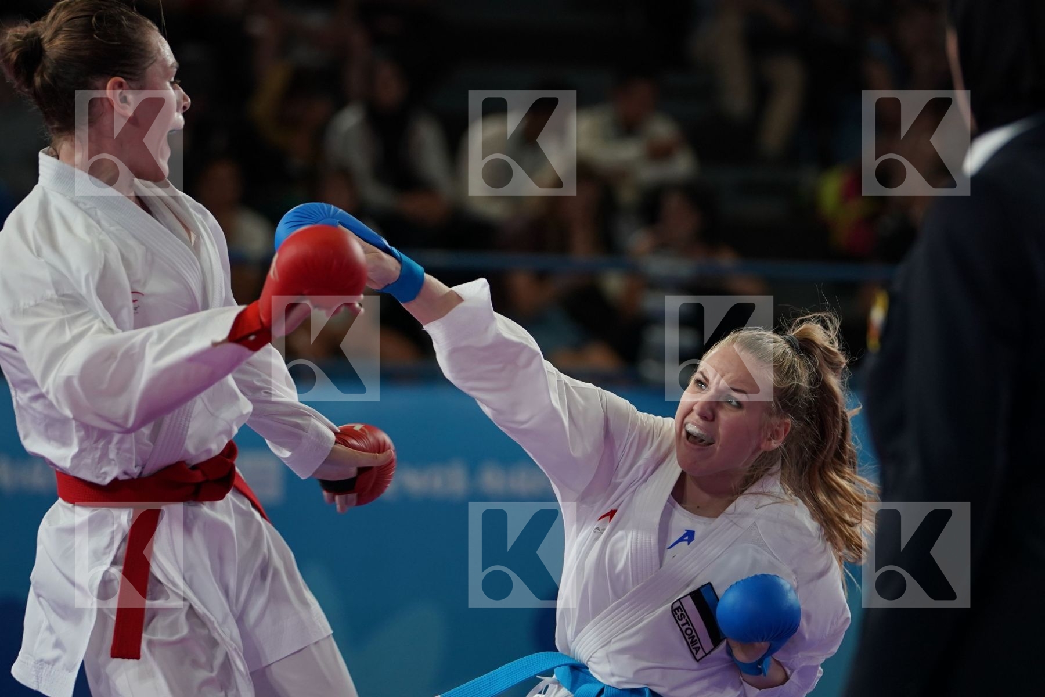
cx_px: 522
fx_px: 6386
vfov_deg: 6.2
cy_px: 348
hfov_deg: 9.4
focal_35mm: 220
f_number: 2.8
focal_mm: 147
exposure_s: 1/1000
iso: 1000
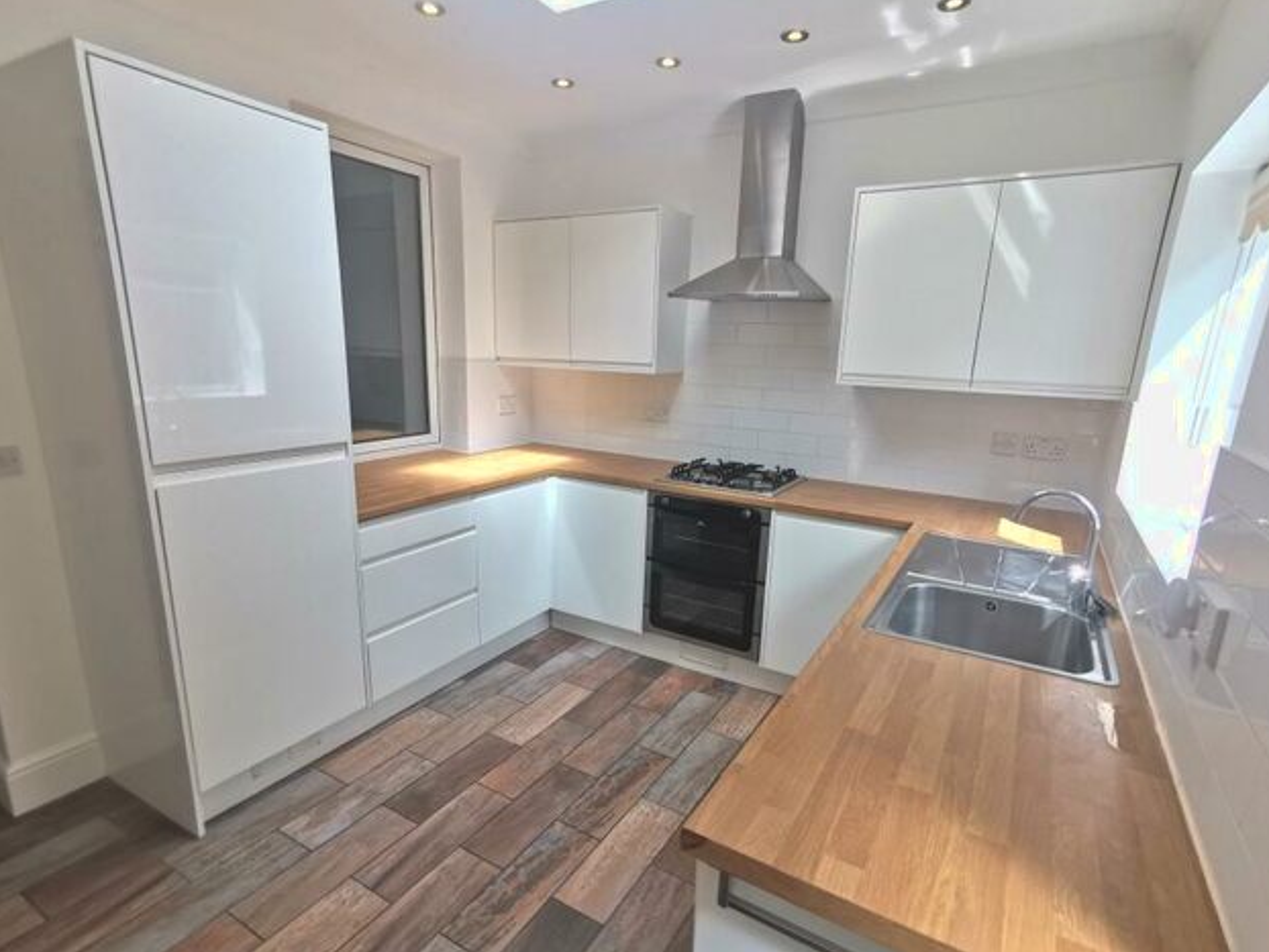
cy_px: 511
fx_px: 660
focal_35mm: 18
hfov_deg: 87.7
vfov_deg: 71.5
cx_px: 643
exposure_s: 1/265
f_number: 2.2
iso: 50
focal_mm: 2.35
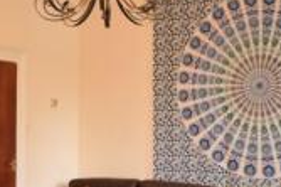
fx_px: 600
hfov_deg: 26.3
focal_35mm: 77
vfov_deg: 17.5
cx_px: 114
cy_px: 163
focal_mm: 18
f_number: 3.5
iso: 400
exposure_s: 1/30
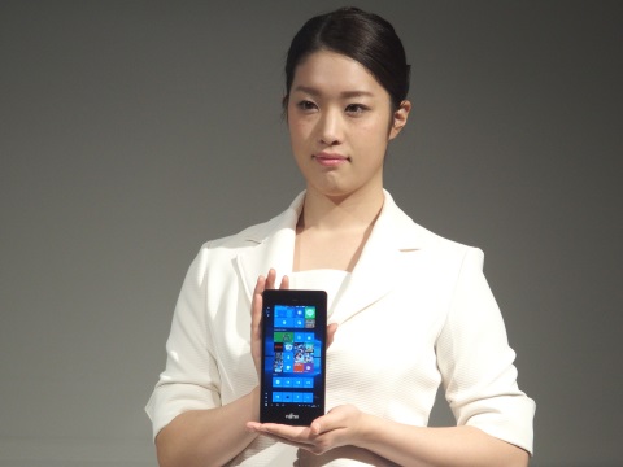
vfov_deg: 5.5
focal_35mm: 270
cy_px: 234
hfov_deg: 7.3
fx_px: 4859
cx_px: 312
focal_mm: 56.7
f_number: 2.8
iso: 400
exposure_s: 1/125
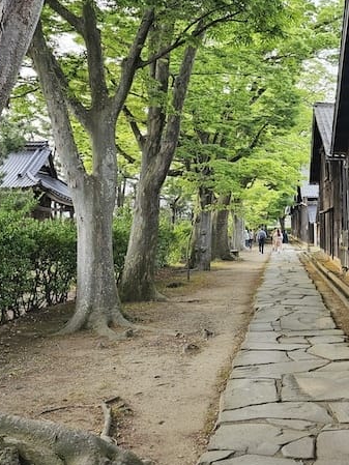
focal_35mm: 41
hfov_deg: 34.1
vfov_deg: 42.7
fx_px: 551
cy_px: 64
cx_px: 279
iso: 80
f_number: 1.7
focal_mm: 6.3
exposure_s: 1/180
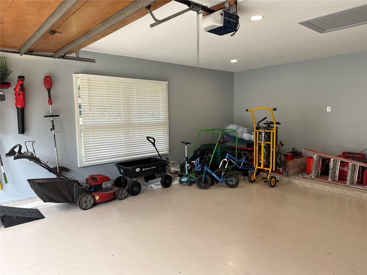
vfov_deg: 56.8
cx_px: 184
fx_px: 254
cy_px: 138
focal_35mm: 24
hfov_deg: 71.6
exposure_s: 1/121
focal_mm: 6.76
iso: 64
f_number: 1.78
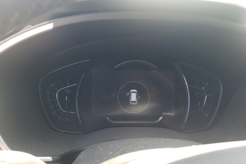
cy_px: 84
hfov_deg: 65.5
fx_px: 191
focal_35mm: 28
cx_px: 124
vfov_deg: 46.4
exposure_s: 1/154
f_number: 1.5
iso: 50
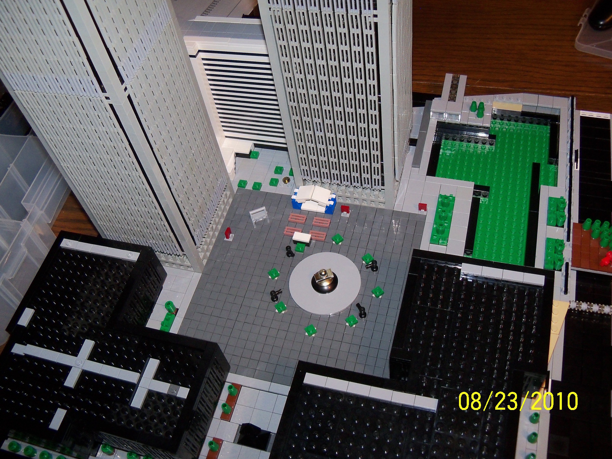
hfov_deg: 52.6
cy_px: 230
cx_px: 306
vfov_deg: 40.7
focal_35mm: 35
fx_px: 619
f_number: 3.5
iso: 200
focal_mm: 6.2
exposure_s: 1/30
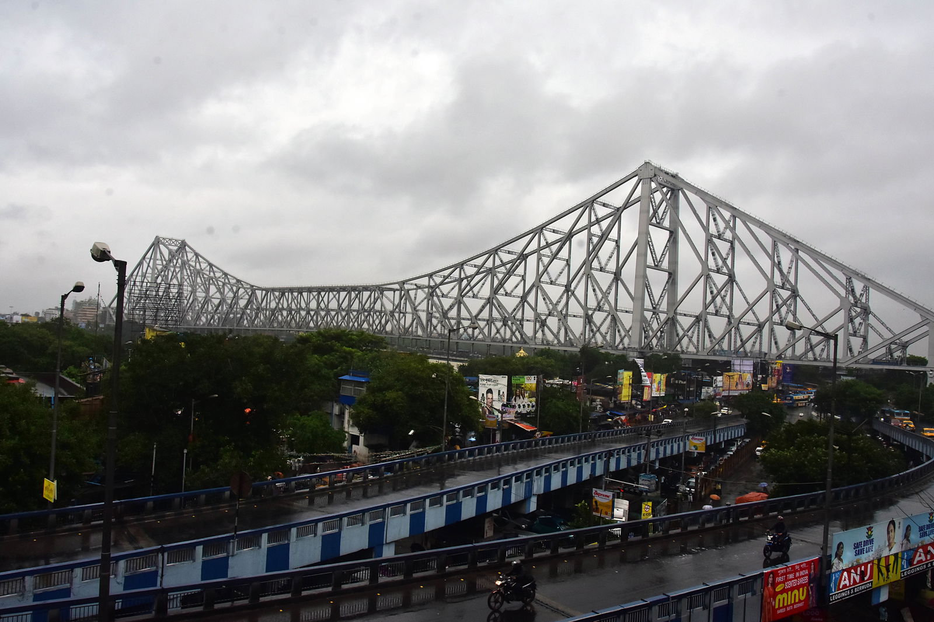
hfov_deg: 67.4
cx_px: 467
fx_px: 700
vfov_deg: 47.9
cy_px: 311
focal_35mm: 27
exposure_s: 1/320
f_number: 11
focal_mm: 18
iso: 500
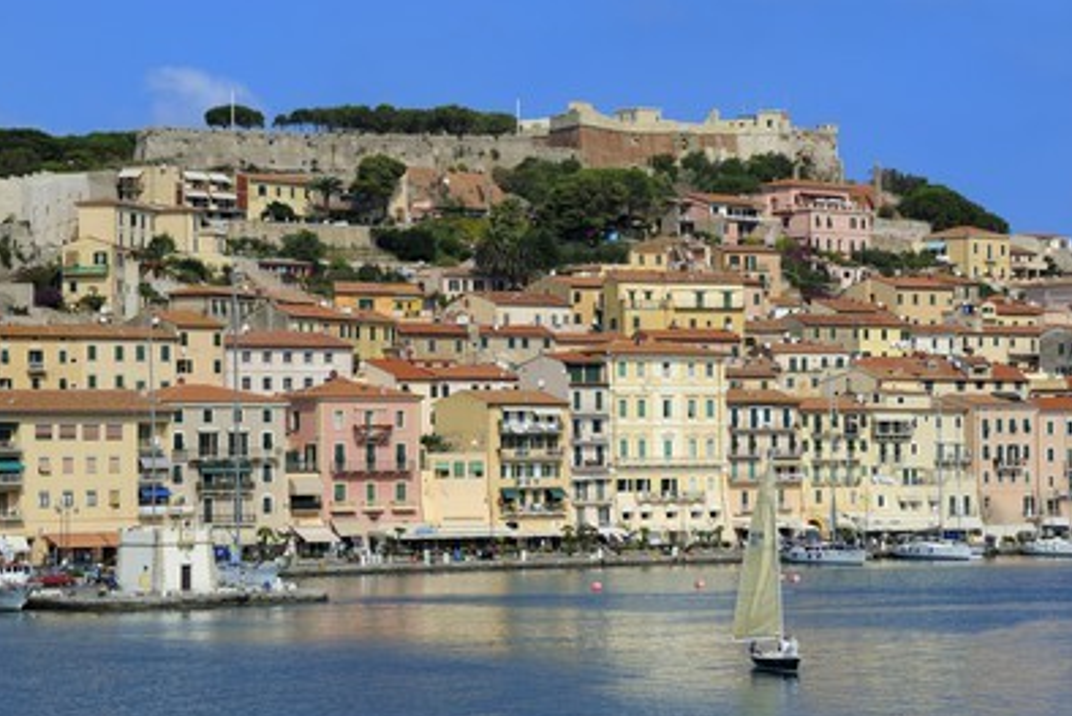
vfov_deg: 10.7
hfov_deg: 16.0
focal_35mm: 128
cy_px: 376
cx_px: 541
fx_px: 3813
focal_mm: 120
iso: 200
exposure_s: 1/320
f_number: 14
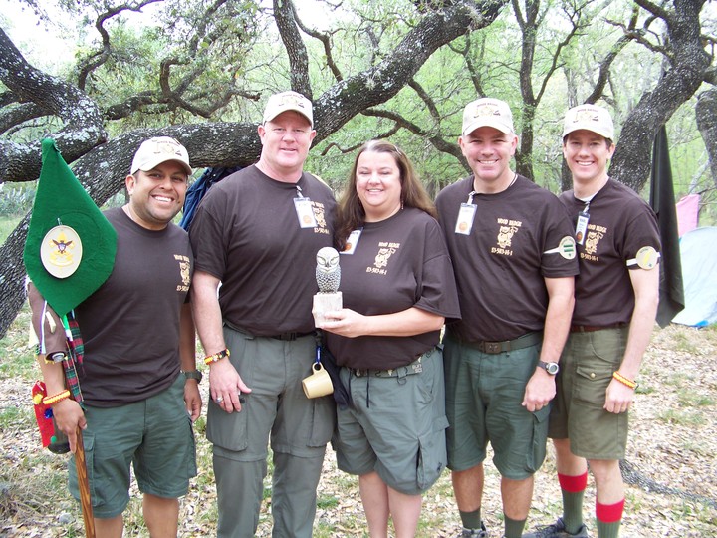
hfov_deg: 51.4
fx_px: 746
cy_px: 269
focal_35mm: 36
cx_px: 358
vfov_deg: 39.7
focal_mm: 5.85
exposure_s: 1/40
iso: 64
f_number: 2.8
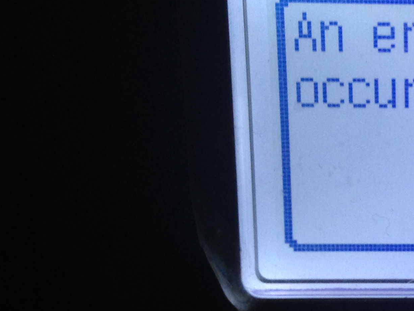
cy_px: 186
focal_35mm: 87
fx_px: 1041
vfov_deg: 17.0
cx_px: 522
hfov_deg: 20.7
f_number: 2.4
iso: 125
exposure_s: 1/20
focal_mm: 4.12
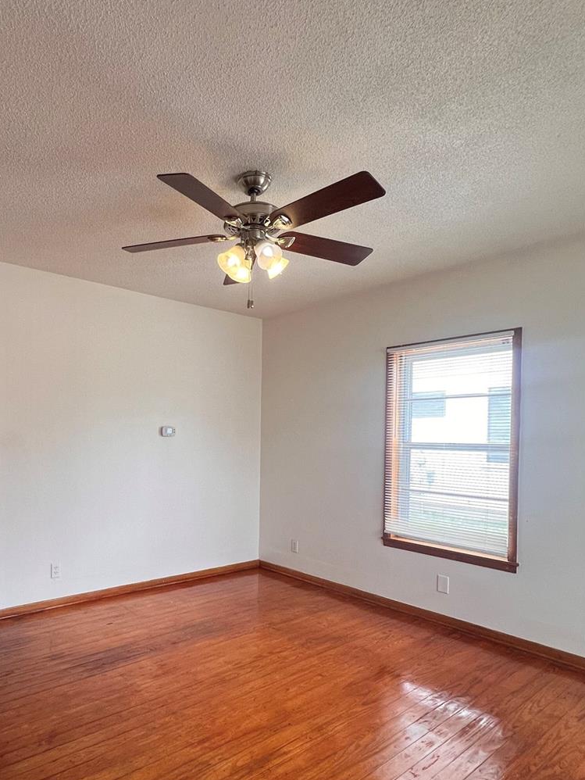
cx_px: 194
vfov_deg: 81.2
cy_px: 447
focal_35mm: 20
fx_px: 450
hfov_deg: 64.2
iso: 125
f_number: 1.8
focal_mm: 1.57
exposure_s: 1/120
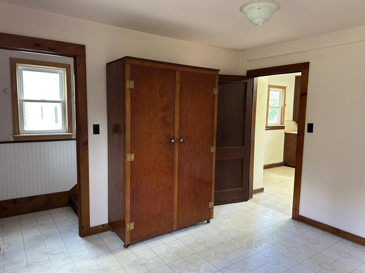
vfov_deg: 56.8
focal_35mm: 24
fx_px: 253
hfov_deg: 71.6
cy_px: 136
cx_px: 182
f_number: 1.78
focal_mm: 6.86
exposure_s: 1/60
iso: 250
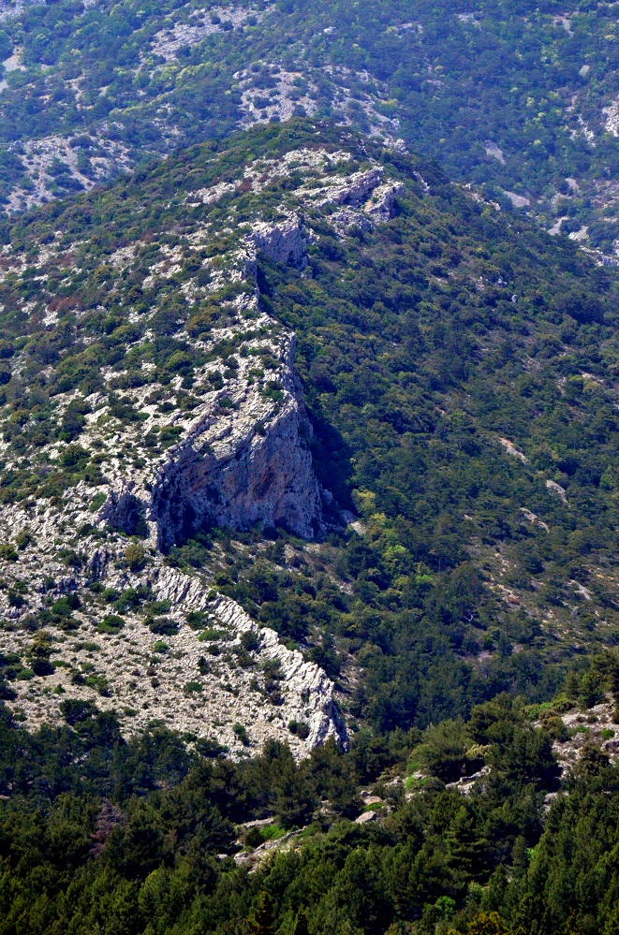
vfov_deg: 6.6
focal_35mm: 315
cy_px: 468
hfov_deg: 4.3
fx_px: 8166
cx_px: 310
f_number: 6.3
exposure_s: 1/8000
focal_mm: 210
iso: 2200
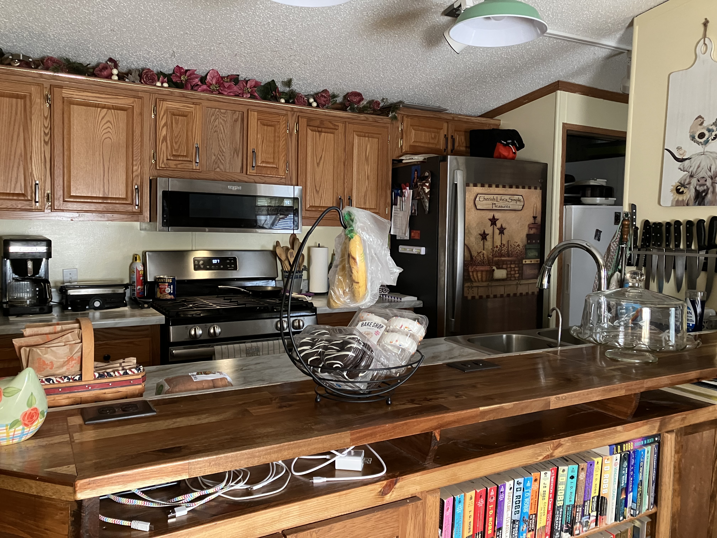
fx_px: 580
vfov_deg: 49.7
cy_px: 269
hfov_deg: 63.4
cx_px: 358
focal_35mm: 28
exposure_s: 1/40
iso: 320
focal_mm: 3.99
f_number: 1.8
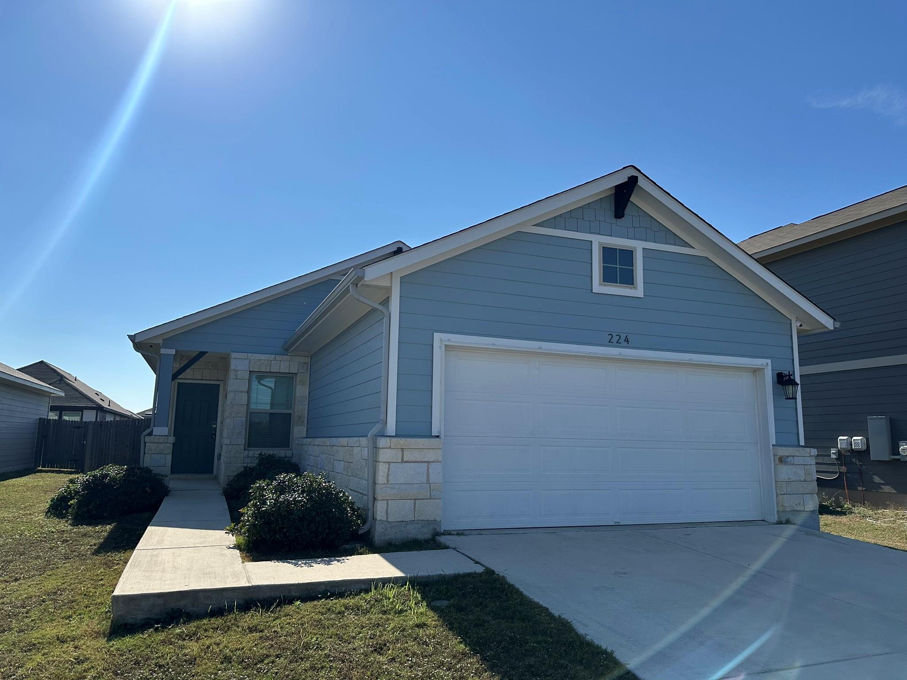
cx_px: 454
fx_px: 629
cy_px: 340
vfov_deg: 56.8
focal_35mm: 24
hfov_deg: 71.6
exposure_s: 1/9709
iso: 80
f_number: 1.78
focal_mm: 6.86
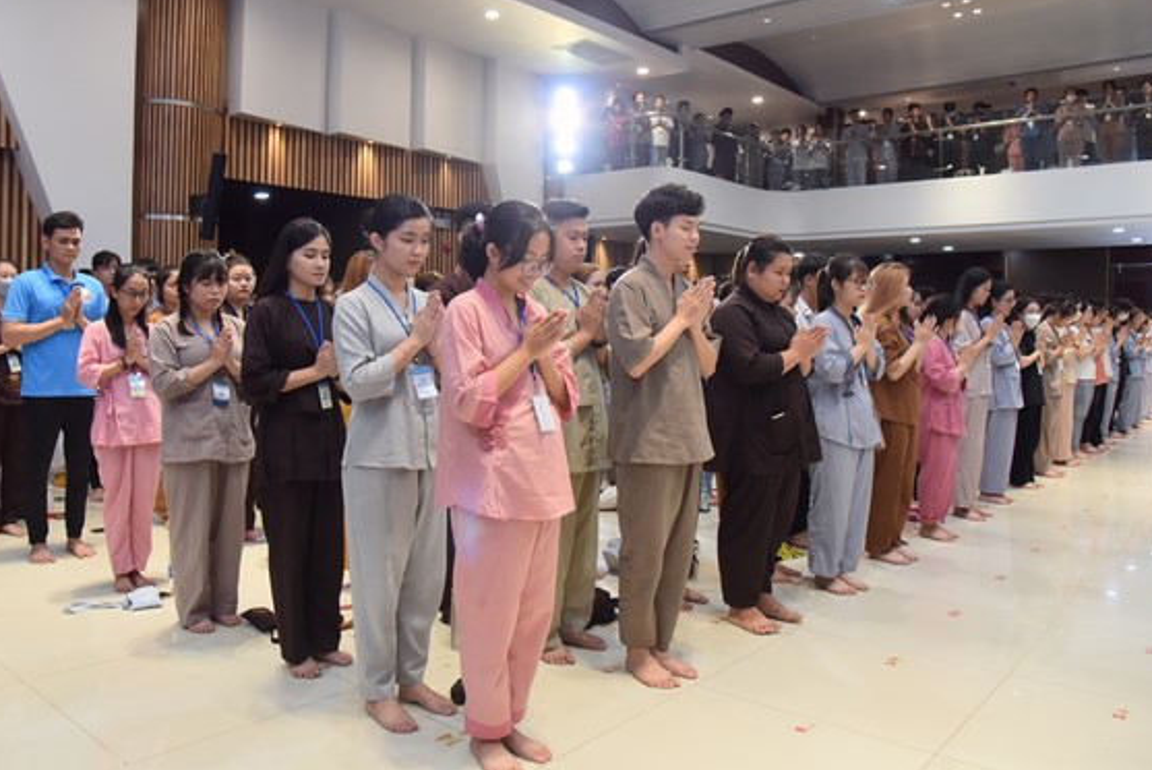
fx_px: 896
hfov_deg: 65.3
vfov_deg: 46.3
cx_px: 527
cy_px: 325
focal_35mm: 28
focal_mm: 24
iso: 1600
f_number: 5
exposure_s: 1/160
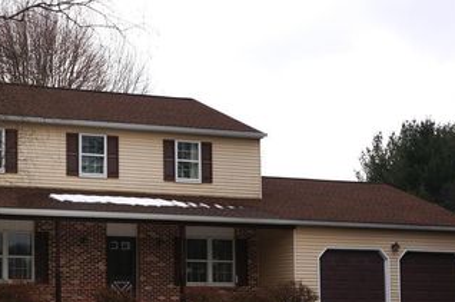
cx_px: 145
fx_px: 982
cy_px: 215
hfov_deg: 25.9
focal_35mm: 78
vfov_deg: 17.4
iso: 100
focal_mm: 33
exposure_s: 1/80
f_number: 11
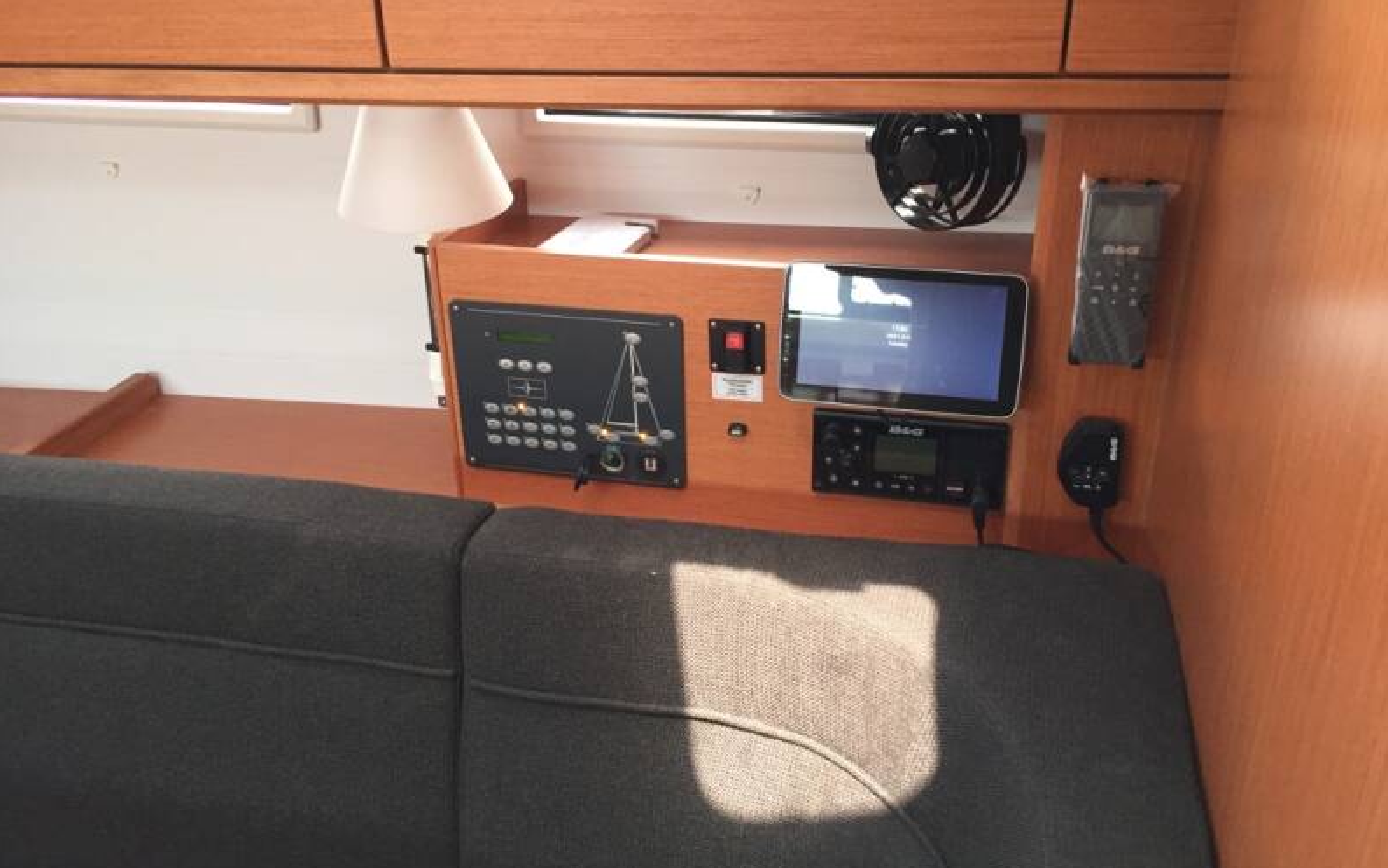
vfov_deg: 40.6
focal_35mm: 31
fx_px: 1173
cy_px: 397
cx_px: 695
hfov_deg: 61.2
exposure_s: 1/33
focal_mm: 4.15
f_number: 2.2
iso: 64
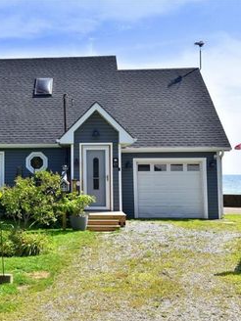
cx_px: 47
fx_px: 408
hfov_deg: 32.0
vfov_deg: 42.9
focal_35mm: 44
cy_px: 162
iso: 250
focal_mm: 30
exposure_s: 1/400
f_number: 10
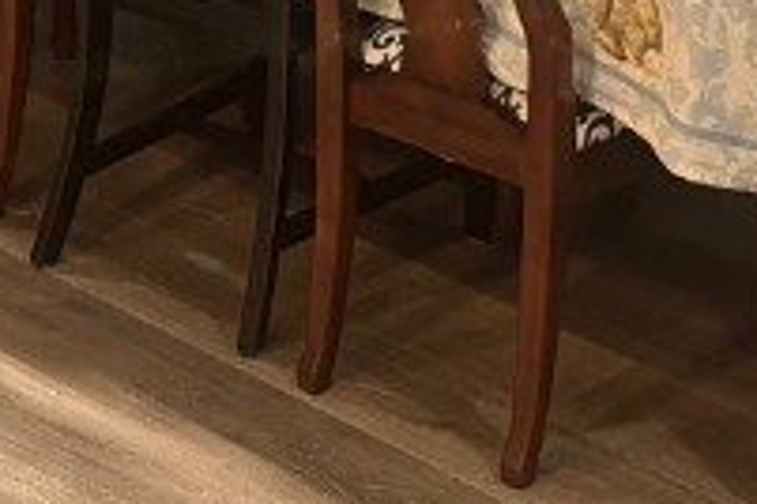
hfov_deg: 16.1
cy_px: -737
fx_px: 2670
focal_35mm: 127
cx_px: 501
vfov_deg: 9.5
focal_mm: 6.76
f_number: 1.78
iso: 400
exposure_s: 1/60
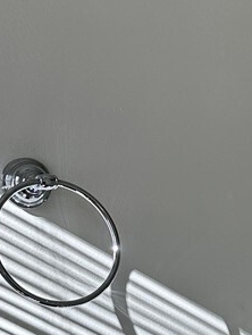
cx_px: 432
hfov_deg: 10.8
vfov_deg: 14.9
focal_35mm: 130
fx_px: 1259
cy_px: 344
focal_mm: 6.86
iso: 80
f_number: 1.78
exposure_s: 1/251
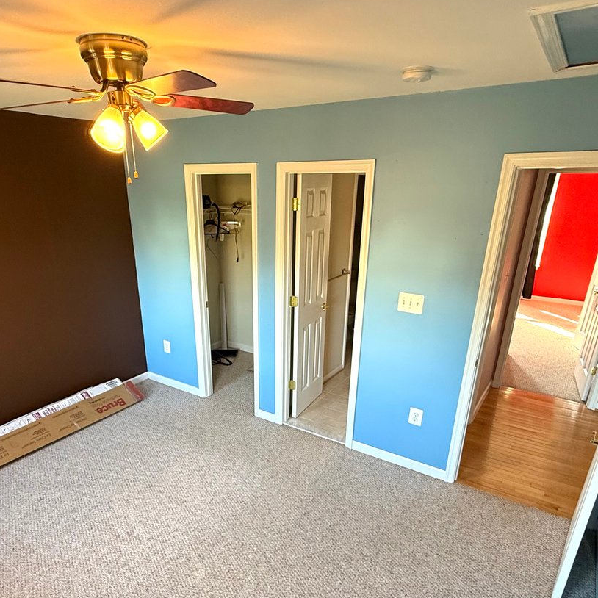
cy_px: 371
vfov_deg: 66.3
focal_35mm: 23
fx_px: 450
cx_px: 272
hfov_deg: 67.1
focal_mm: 2.22
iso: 200
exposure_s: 1/60
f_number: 2.2
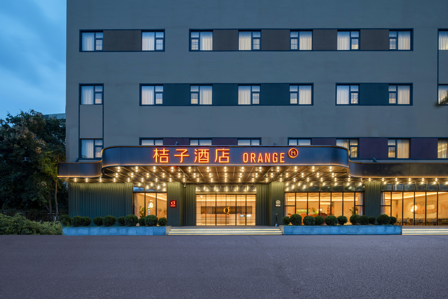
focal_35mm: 17
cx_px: 224
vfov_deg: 70.4
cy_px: 150
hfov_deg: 93.3
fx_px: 212
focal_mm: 17
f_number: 11
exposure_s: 1/10
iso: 320
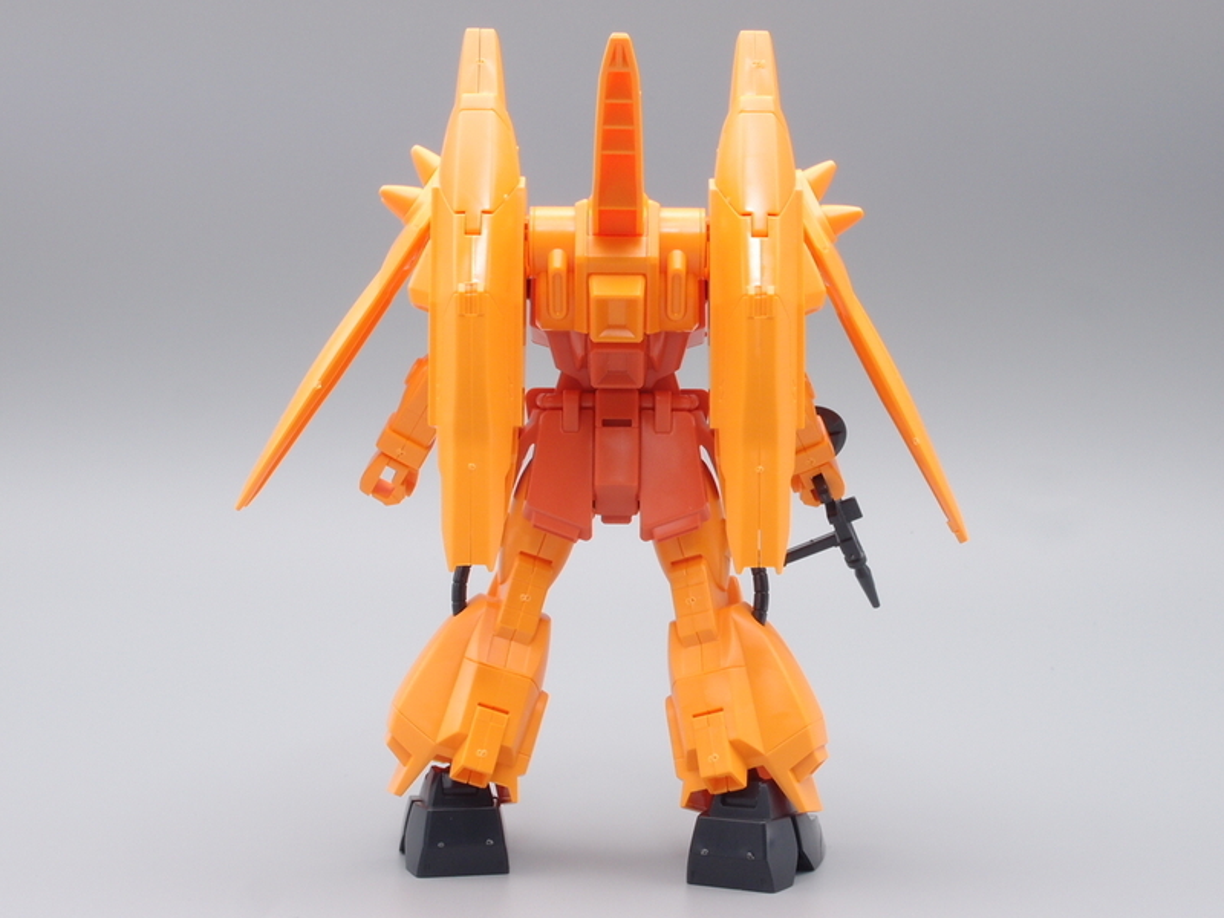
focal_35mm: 55
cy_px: 459
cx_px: 612
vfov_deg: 26.6
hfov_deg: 34.9
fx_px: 1945
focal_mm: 11.84
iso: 100
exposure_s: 1/6
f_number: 8
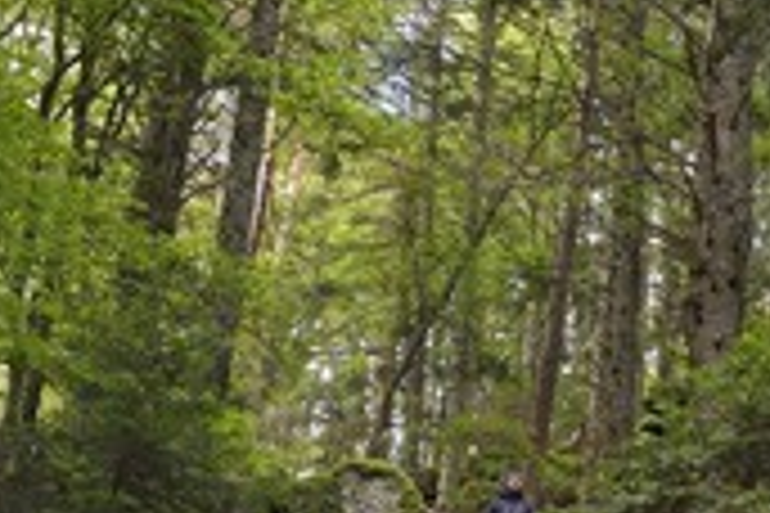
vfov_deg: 15.9
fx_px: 1839
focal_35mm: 86
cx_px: 835
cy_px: 184
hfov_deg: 22.4
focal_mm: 35
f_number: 7.1
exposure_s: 1/100
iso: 800
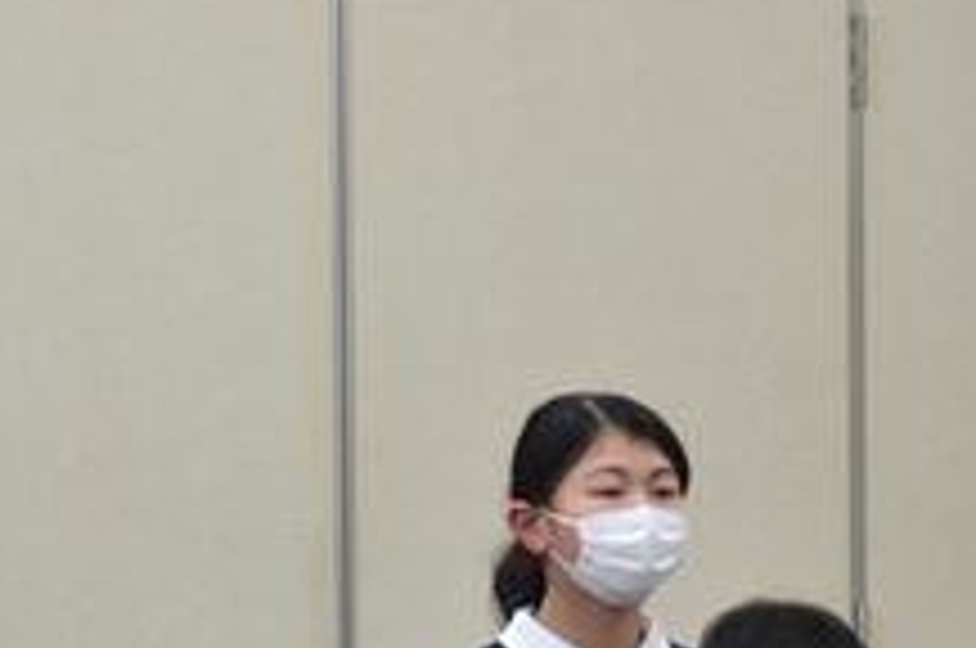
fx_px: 9804
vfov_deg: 3.8
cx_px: 247
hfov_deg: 5.7
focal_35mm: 362
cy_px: 713
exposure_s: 1/100
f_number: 5.6
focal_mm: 105
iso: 1600
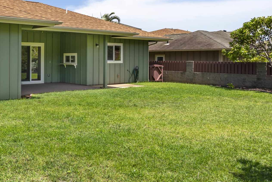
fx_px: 295
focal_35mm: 39
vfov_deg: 33.9
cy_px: 60
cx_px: 27
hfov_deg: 45.0
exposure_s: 1/320
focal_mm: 16
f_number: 8
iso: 160
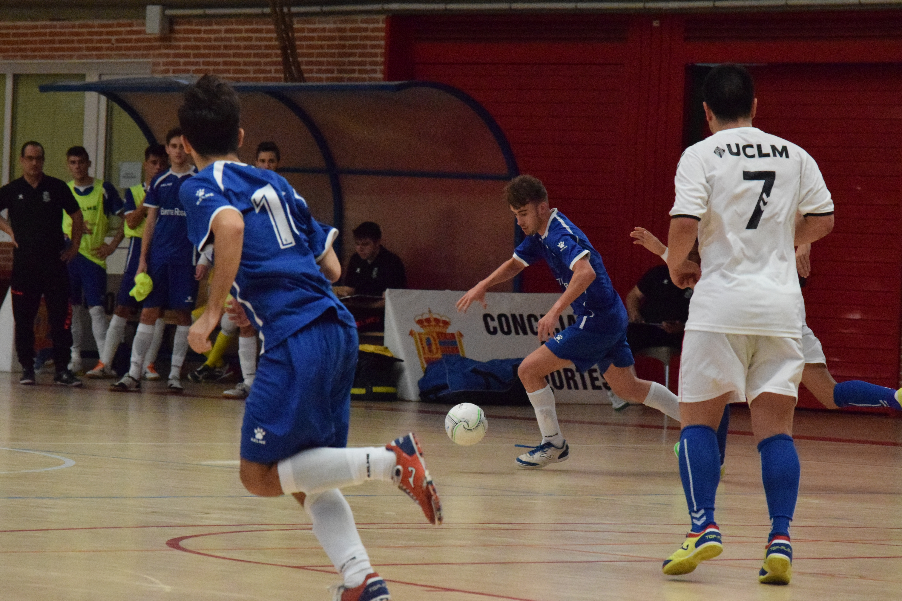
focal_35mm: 202
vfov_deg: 6.8
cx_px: 451
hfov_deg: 10.2
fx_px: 5073
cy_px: 300
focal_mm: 135
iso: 12800
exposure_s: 1/2000
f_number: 8
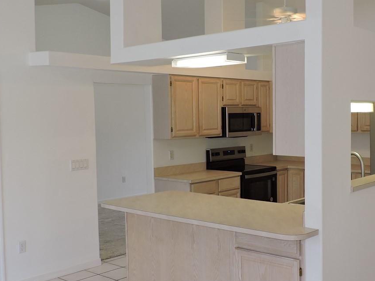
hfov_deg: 41.4
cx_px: 255
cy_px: 136
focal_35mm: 45
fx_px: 488
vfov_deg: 32.2
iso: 100
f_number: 3
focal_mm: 4.3
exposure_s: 1/40
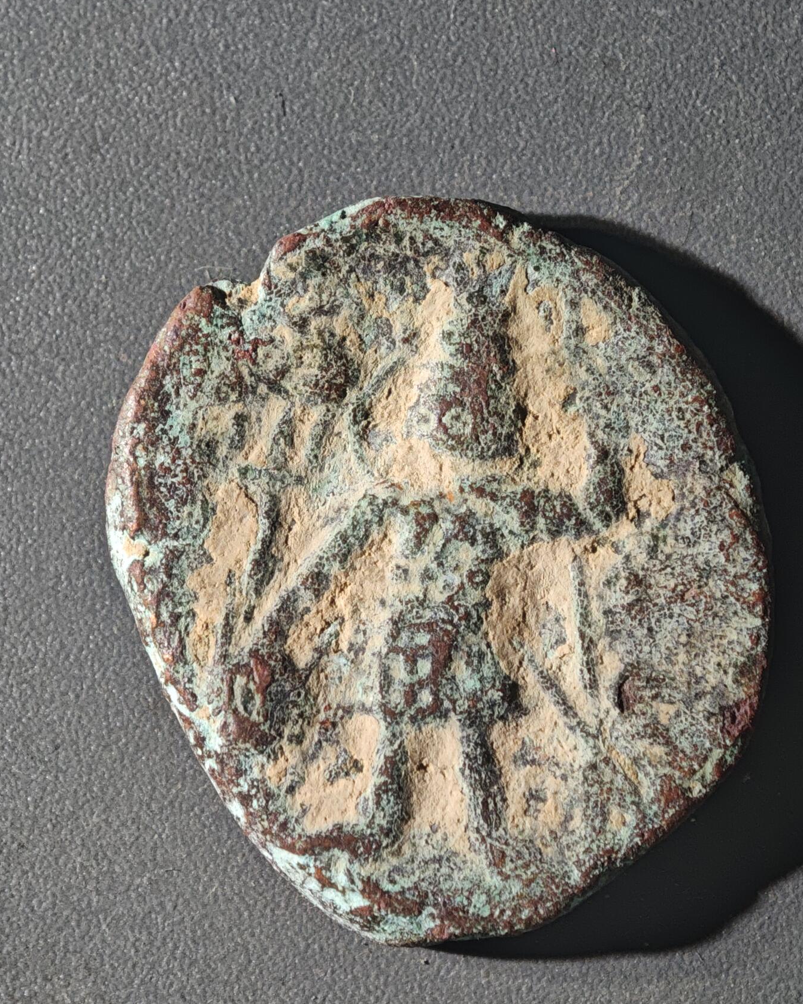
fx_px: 3238
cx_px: 402
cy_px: 485
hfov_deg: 14.1
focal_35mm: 109
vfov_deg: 17.6
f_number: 2
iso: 100
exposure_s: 1/100
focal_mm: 9
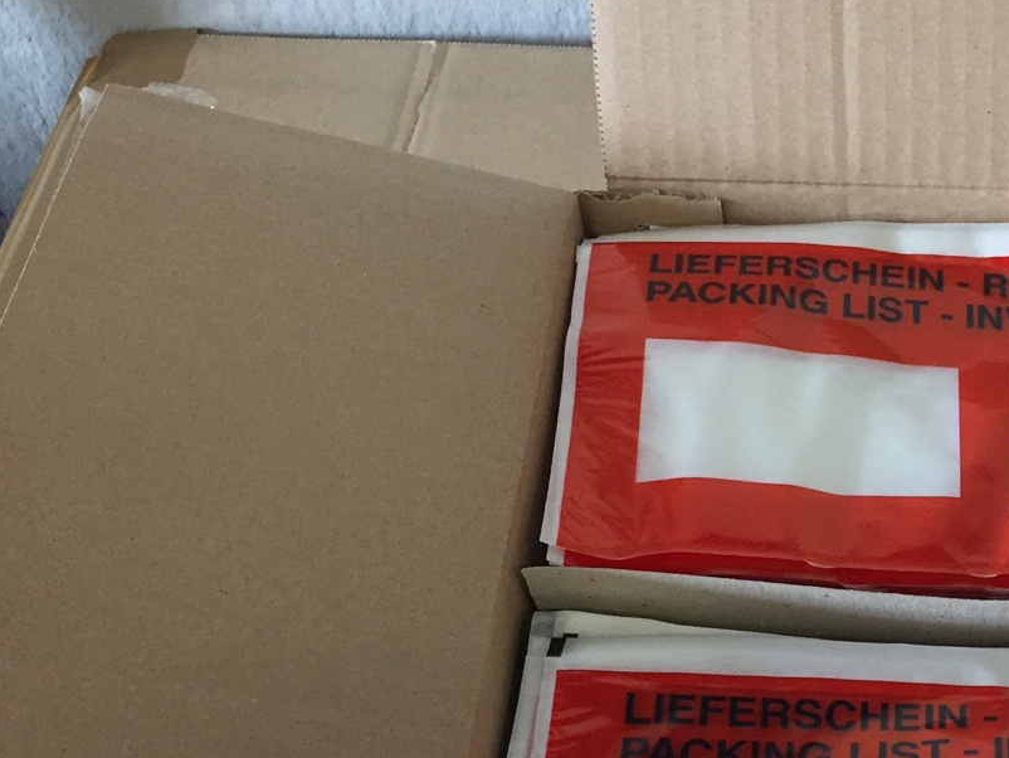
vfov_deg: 23.9
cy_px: 734
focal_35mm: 59
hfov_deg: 30.3
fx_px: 1720
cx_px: 1024
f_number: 2.2
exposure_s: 1/33
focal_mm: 4.15
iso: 160
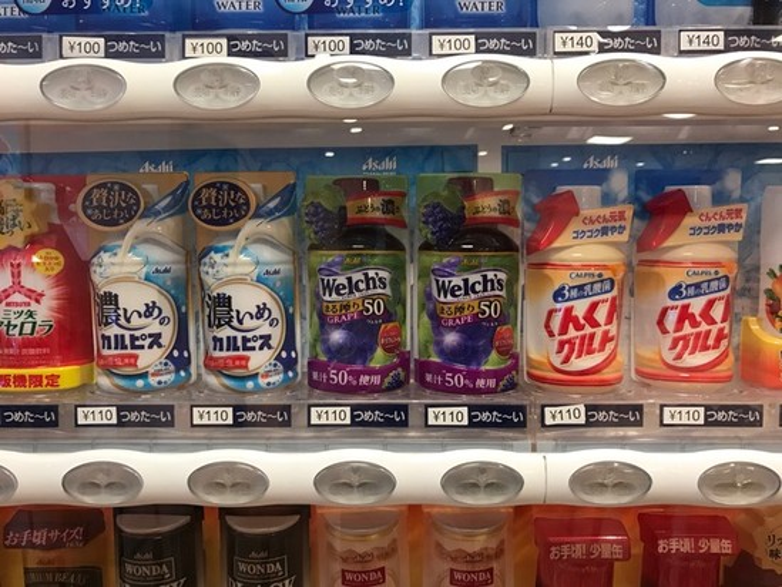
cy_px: 294
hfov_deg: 63.4
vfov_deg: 49.8
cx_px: 391
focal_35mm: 28
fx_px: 633
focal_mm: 3.99
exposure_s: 1/30
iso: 32
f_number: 1.8
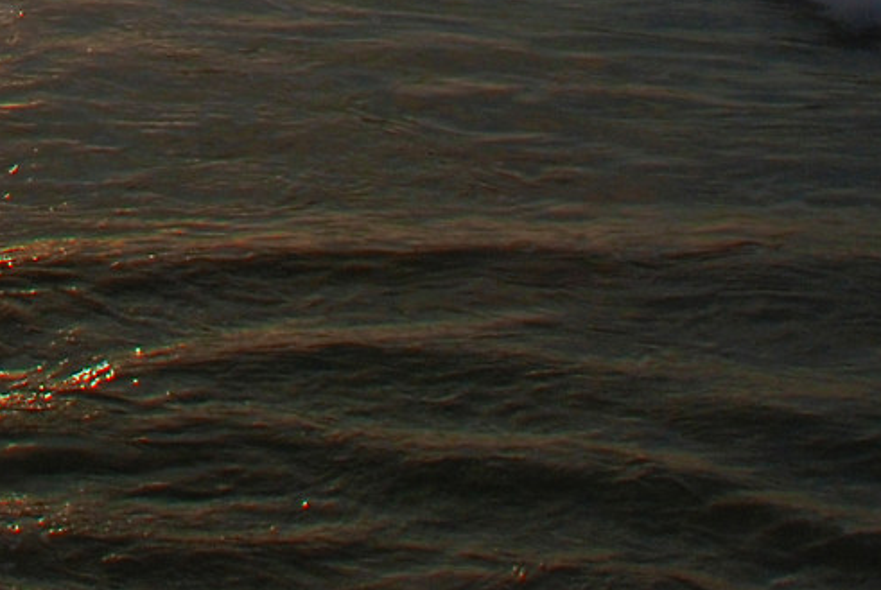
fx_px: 3235
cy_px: -766
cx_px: -264
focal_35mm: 132
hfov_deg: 14.8
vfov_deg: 9.4
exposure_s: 1/500
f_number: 11
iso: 200
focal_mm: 18
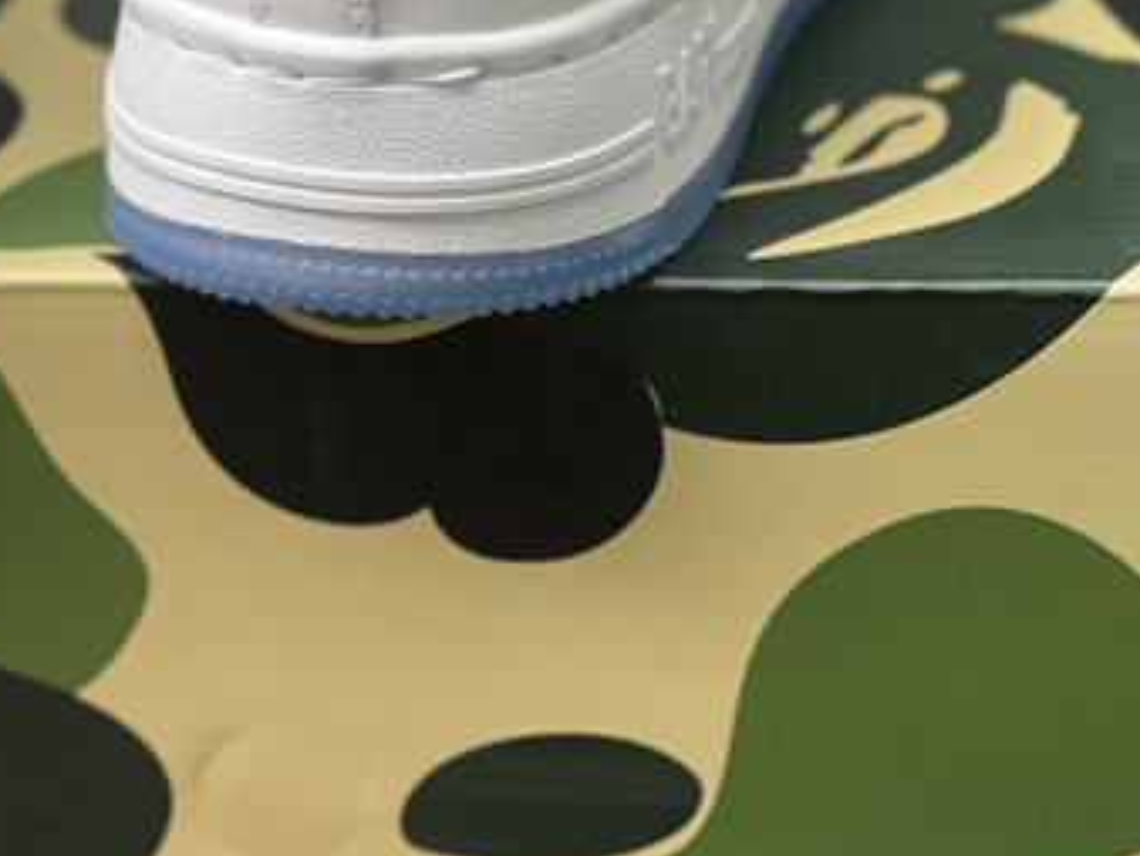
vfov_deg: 10.5
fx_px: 4614
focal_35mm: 140
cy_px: -12
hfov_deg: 13.9
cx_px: 13
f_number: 2.2
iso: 100
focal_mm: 7.5
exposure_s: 1/121
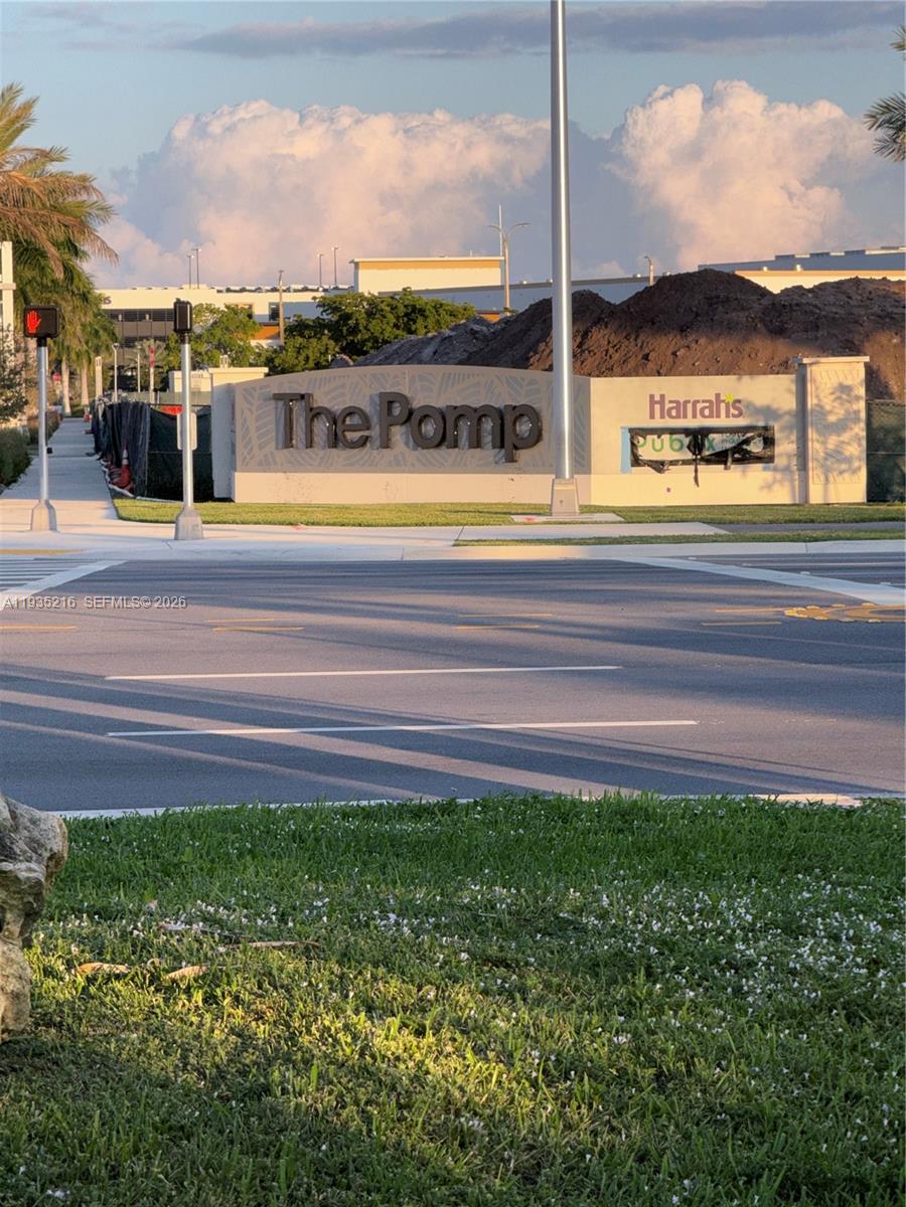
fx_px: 4188
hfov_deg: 12.3
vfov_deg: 16.4
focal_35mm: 120
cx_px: 453
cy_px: 604
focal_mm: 15.66
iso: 40
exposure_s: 1/464
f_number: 2.8
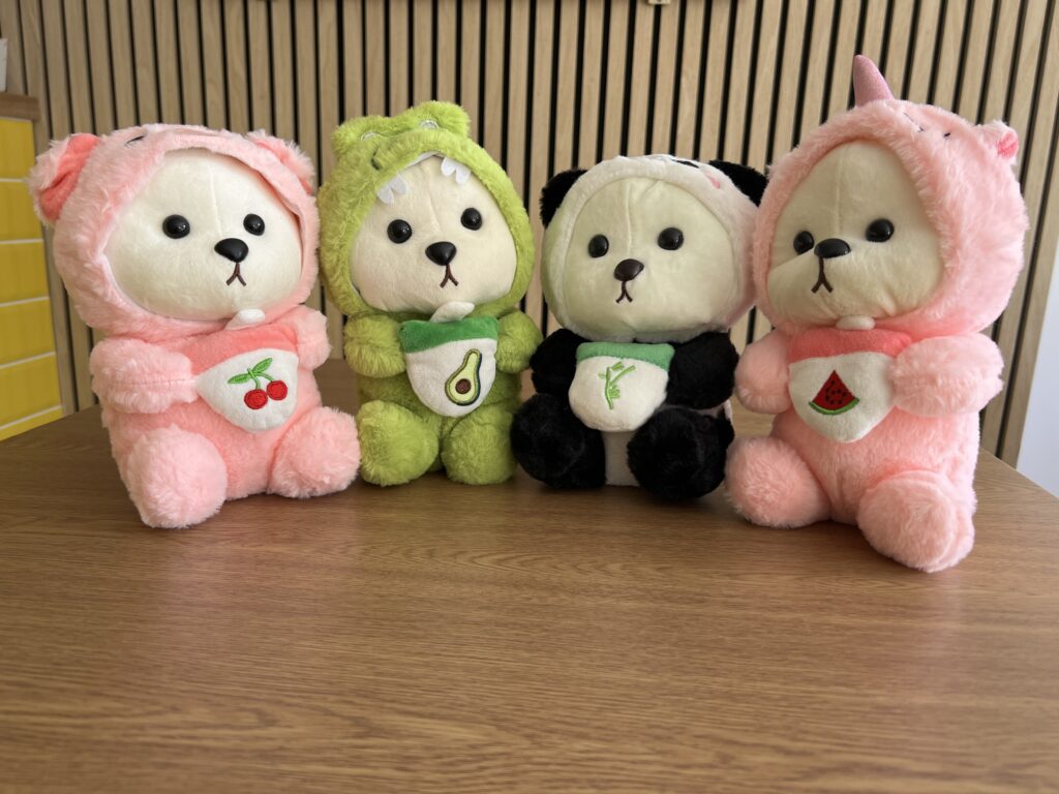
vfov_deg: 53.1
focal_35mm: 26
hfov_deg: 67.3
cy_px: 397
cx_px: 530
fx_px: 795
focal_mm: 5.7
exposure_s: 1/152
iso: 40
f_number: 1.5
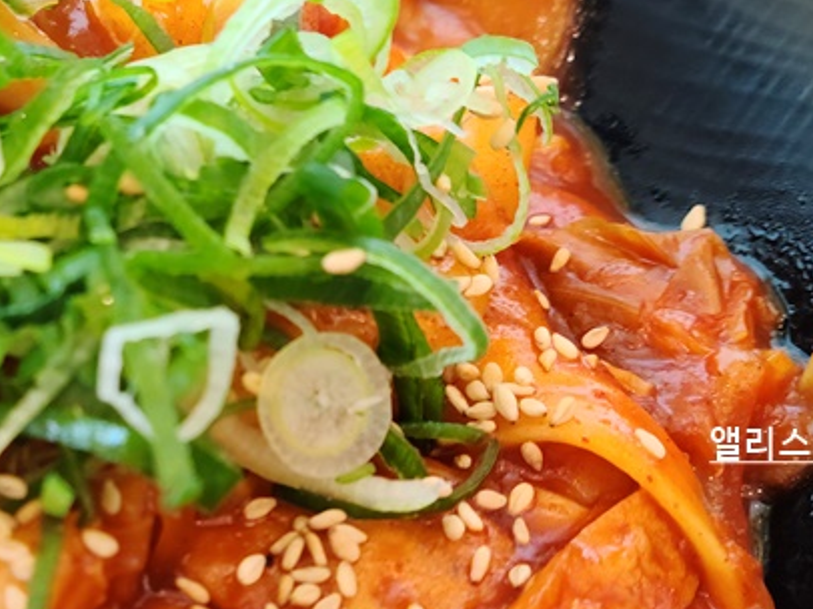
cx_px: 182
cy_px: 365
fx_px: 1620
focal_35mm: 69
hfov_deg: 27.7
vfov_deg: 21.3
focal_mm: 5.9
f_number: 2
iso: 200
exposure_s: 1/59
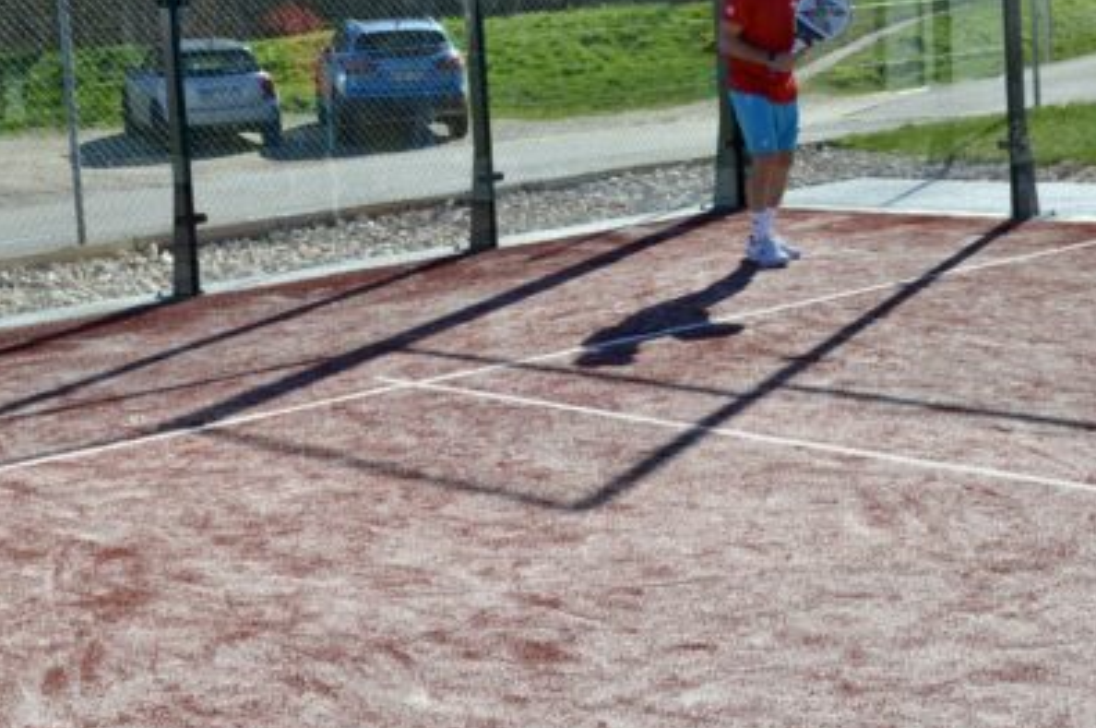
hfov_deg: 29.0
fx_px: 2098
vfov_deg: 19.6
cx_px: 340
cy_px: 219
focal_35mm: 69
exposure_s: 1/1600
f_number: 5.6
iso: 400
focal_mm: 26
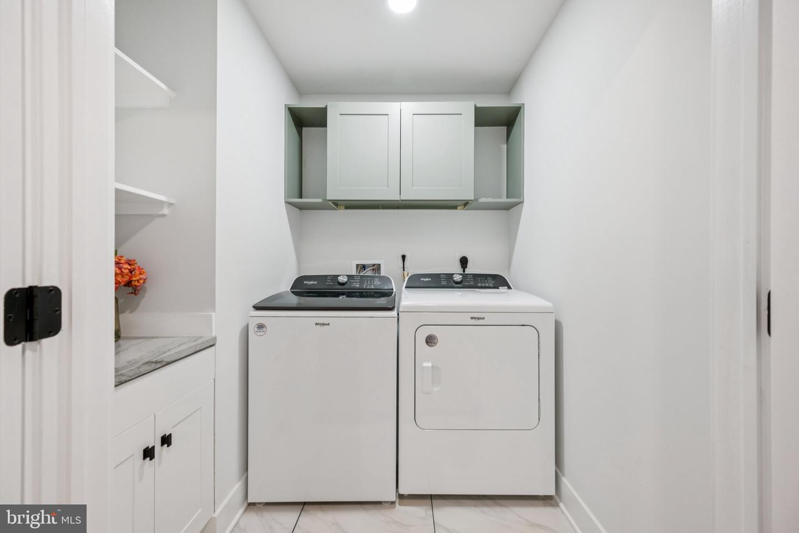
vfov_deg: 81.2
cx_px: 400
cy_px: 266
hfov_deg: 104.3
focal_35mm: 14
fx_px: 311
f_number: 7.1
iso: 400
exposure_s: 1/30
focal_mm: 14
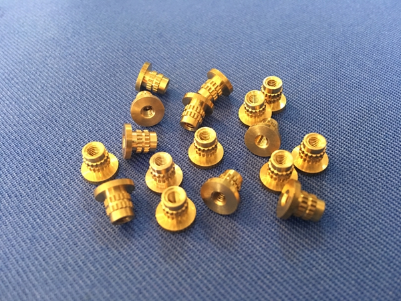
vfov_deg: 48.2
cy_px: 150
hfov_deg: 61.7
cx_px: 200
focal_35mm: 29
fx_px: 336
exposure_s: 1/8
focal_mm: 4.15
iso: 100
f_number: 2.2
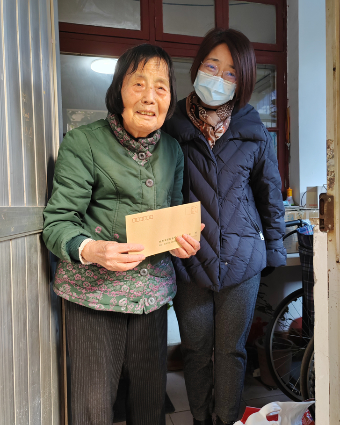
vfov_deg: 60.5
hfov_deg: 50.0
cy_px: 213
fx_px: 365
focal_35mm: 29
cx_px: 168
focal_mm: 5.52
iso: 359
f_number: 1.9
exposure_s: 1/100
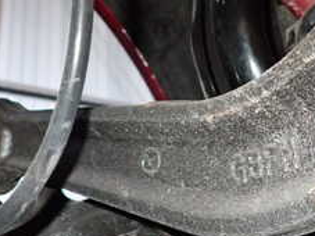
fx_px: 600
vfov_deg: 21.6
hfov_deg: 28.7
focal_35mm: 66
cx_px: 254
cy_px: 12
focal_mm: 4.5
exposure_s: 1/30
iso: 500
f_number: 5.6
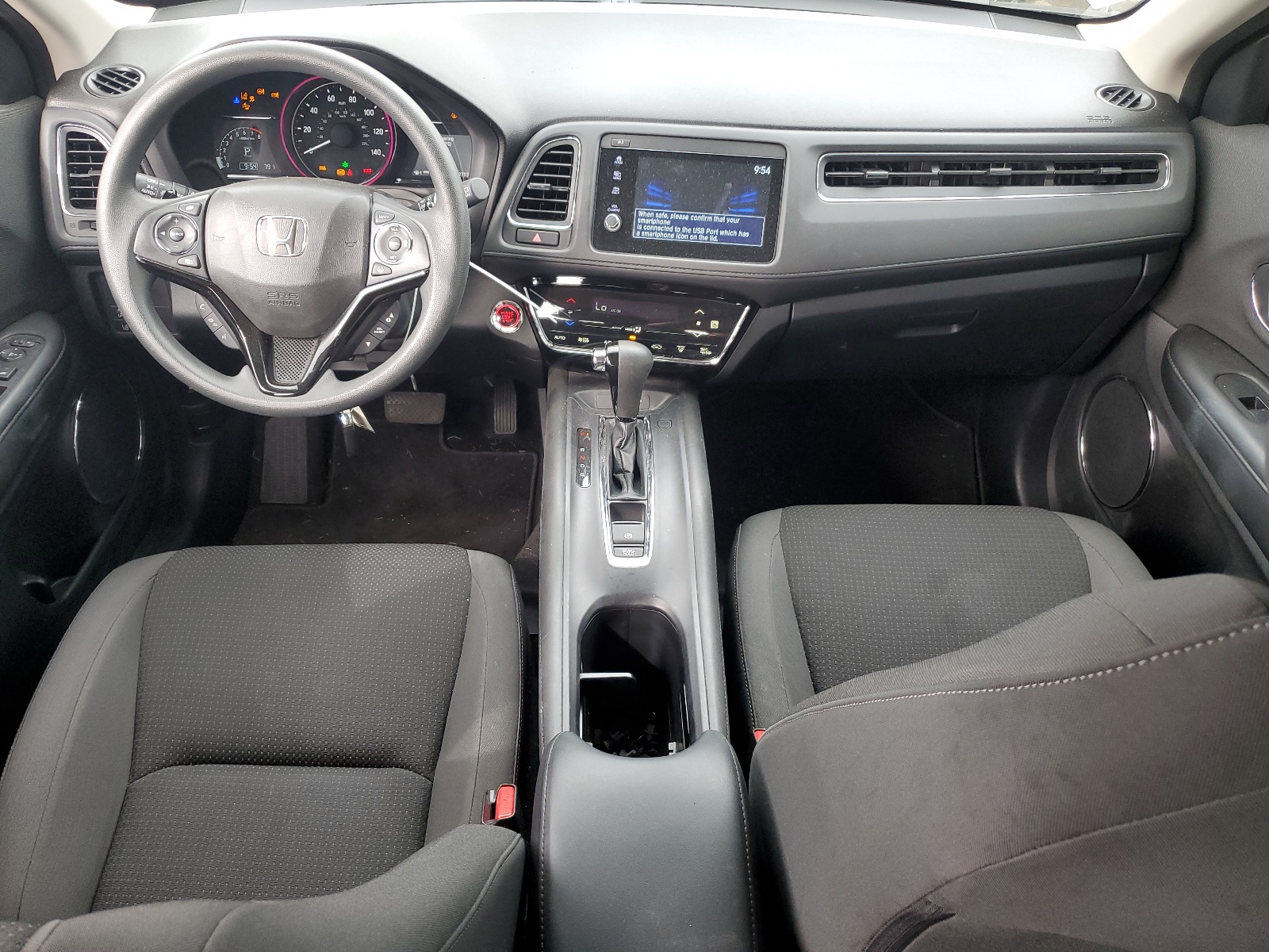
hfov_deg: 67.3
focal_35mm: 26
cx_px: 634
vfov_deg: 53.1
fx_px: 953
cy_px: 476
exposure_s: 1/120
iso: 77
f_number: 1.5
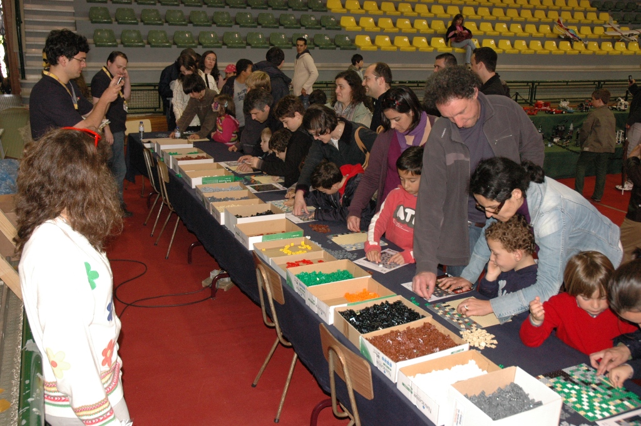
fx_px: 640
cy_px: 213
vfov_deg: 36.8
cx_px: 320
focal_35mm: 36
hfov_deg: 53.2
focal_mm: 24
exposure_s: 1/60
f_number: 5.6
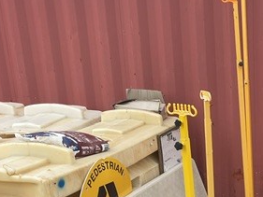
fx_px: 502
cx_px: 289
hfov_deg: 27.0
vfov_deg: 21.4
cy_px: 200
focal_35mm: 66
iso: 16
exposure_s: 1/855
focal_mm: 3
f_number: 1.8
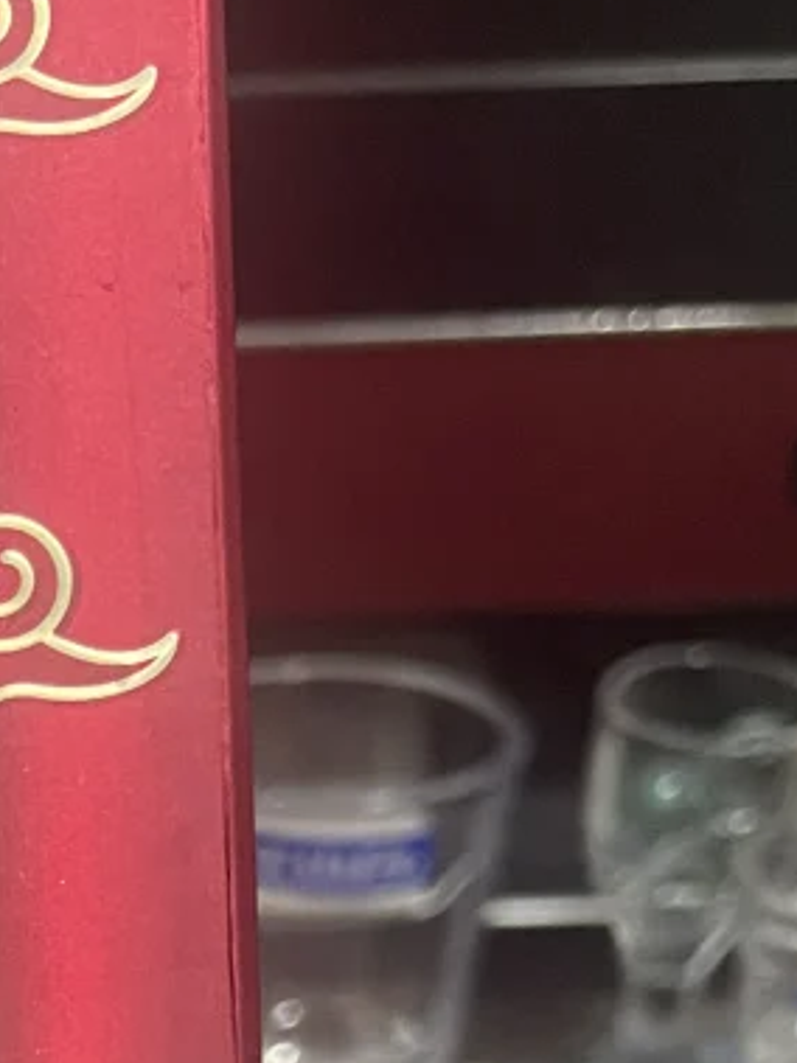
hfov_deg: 14.5
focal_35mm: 95
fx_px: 2918
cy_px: 1571
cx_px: -418
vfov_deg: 18.4
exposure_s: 1/48
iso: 500
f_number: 1.6
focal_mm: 5.1
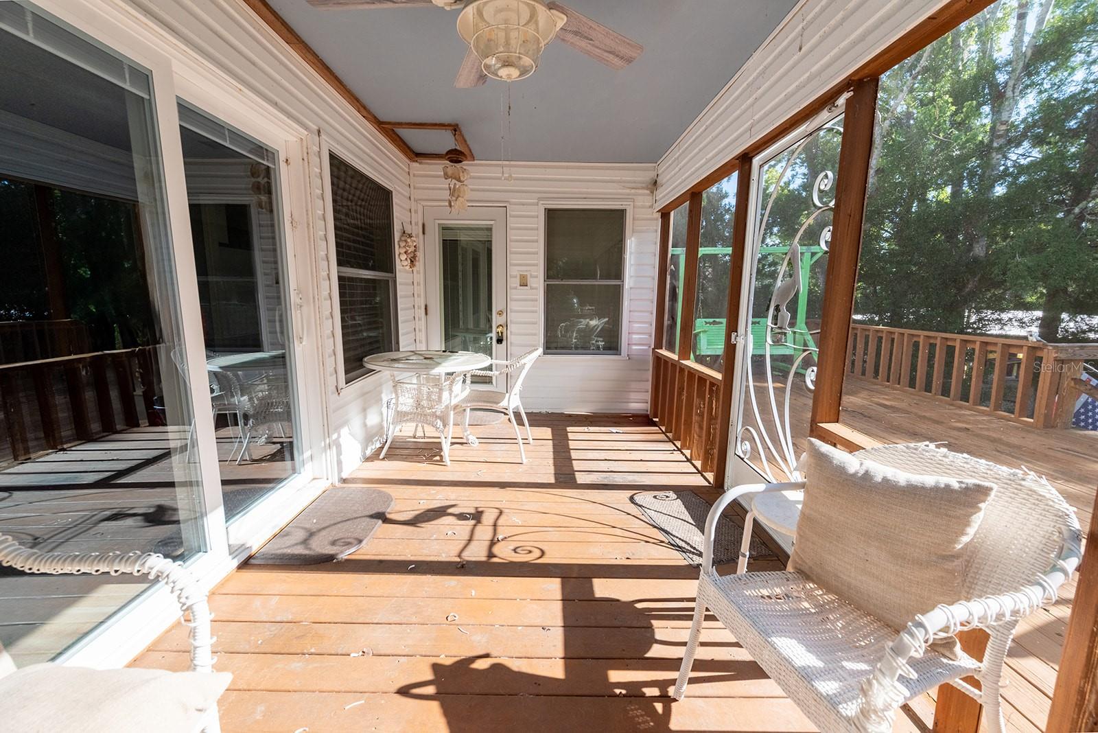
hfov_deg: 104.2
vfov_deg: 81.3
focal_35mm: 14
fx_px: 427
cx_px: 549
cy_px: 366
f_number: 8
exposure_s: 1/4000
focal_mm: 14
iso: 320
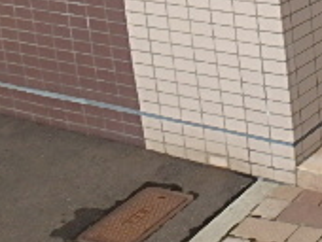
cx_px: 589
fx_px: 736
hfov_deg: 18.7
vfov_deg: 17.0
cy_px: -113
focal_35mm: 79
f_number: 3.5
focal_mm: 3.7
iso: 125
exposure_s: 1/100
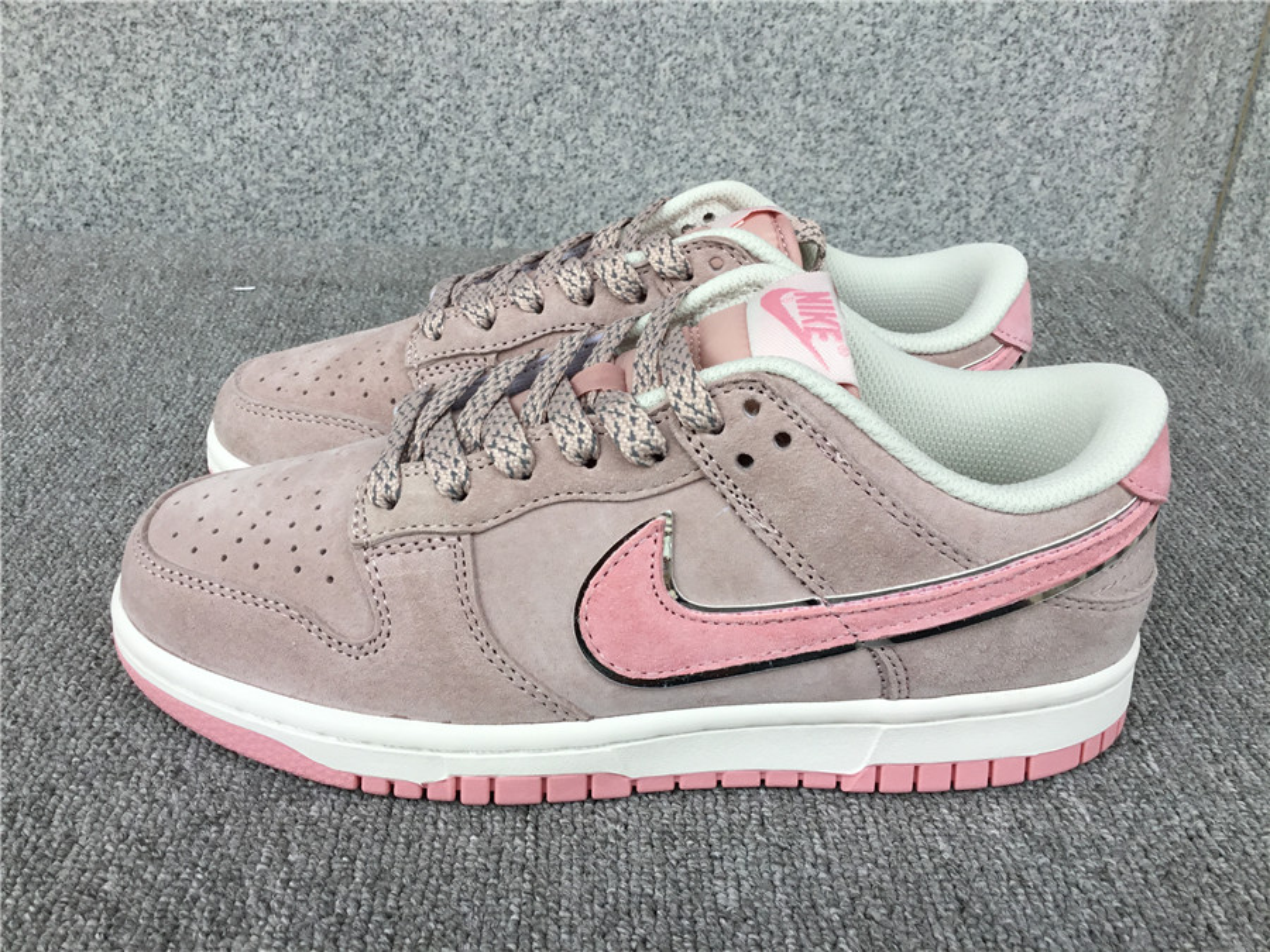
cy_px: 476
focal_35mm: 31
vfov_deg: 45.4
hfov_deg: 58.4
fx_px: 1137
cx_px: 635
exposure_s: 1/124
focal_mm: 3.3
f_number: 2.4
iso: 25
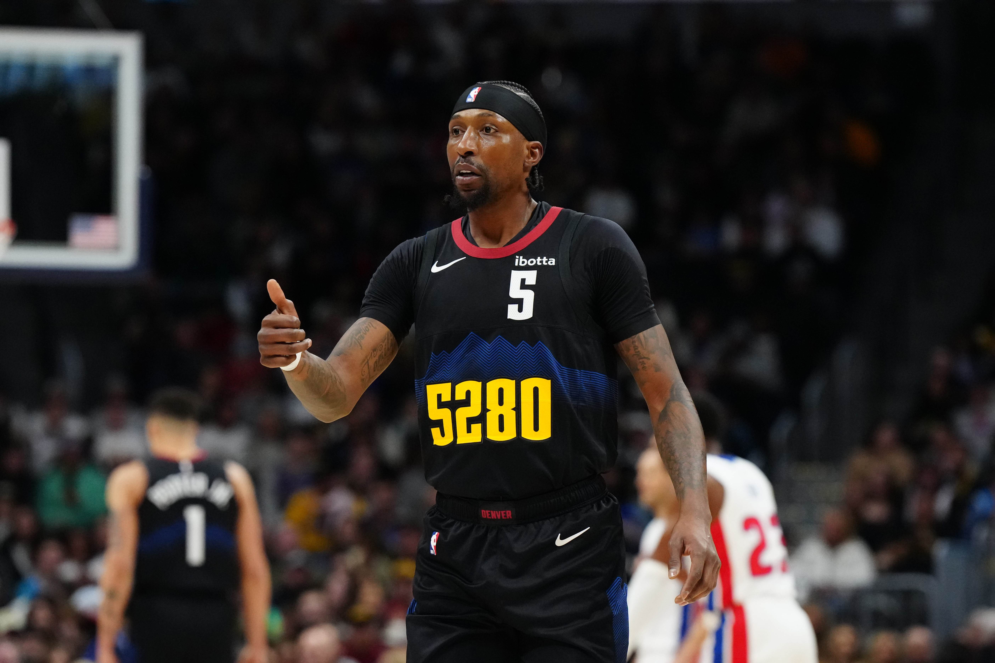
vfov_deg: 5.8
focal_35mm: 237
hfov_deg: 8.7
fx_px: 6550
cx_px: 498
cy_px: 332
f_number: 3.2
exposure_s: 1/2500
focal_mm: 158
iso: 5000
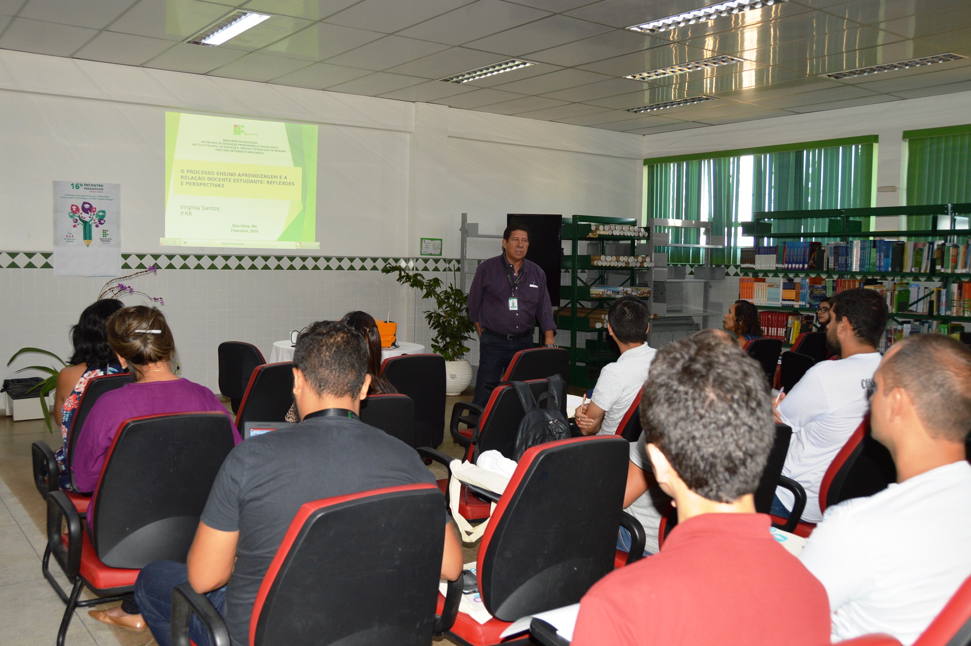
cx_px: 463
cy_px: 333
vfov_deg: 41.0
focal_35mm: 32
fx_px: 862
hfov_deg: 58.7
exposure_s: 1/80
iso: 400
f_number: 3.5
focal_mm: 20
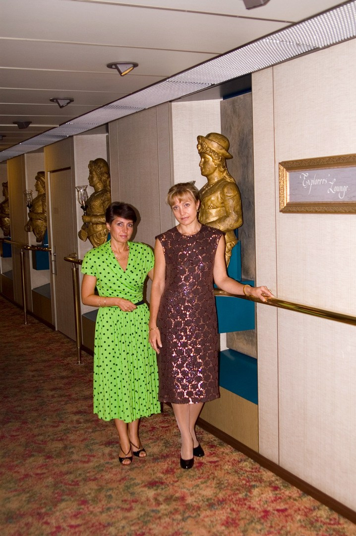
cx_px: 178
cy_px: 268
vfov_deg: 46.4
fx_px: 624
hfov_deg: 31.8
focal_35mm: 42
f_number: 2.8
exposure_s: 1/60
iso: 400
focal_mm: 28
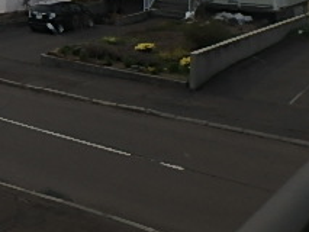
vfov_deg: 21.2
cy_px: -68
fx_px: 563
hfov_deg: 25.4
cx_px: -116
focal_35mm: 63
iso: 125
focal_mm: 3.7
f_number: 6
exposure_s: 1/800
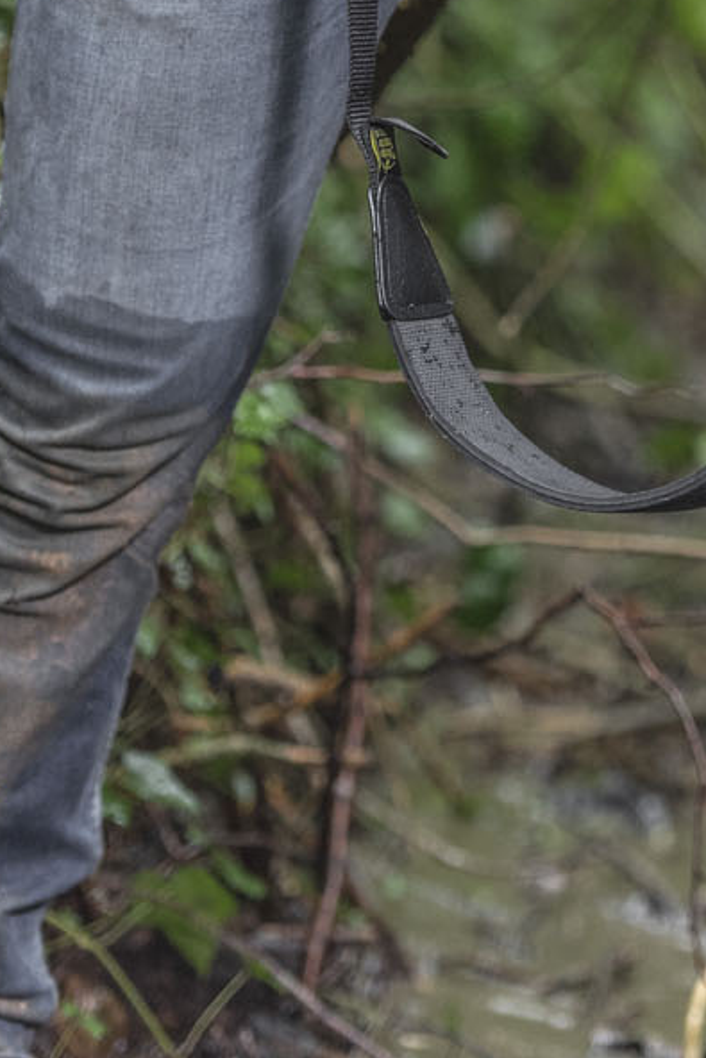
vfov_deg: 7.2
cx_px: 729
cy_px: -147
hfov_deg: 4.8
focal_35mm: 284
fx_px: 8349
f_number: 2.8
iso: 400
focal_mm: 116
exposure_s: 1/60
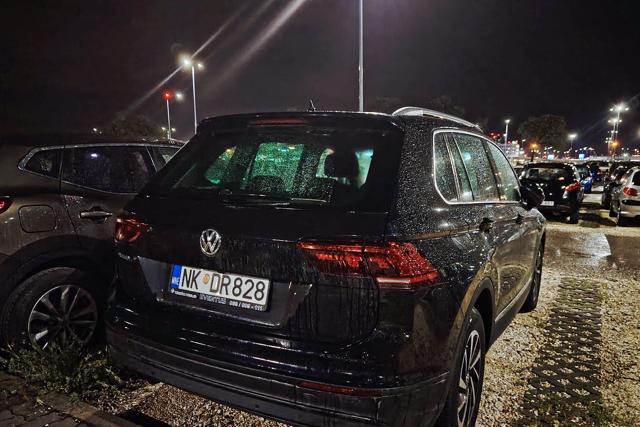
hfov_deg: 71.5
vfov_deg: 51.2
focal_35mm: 25
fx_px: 444
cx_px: 320
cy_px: 239
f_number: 1.75
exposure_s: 1/16.7
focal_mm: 5.25
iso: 19648
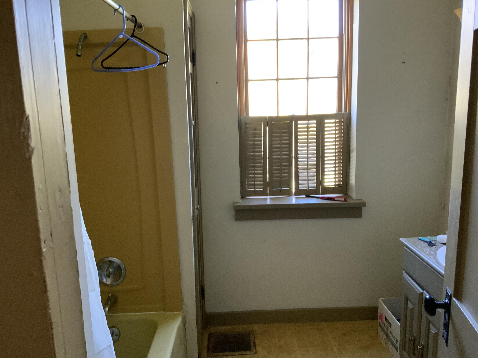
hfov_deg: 61.7
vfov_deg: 48.2
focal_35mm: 29
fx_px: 400
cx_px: 239
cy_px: 179
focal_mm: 3
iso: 250
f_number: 1.8
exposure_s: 1/40
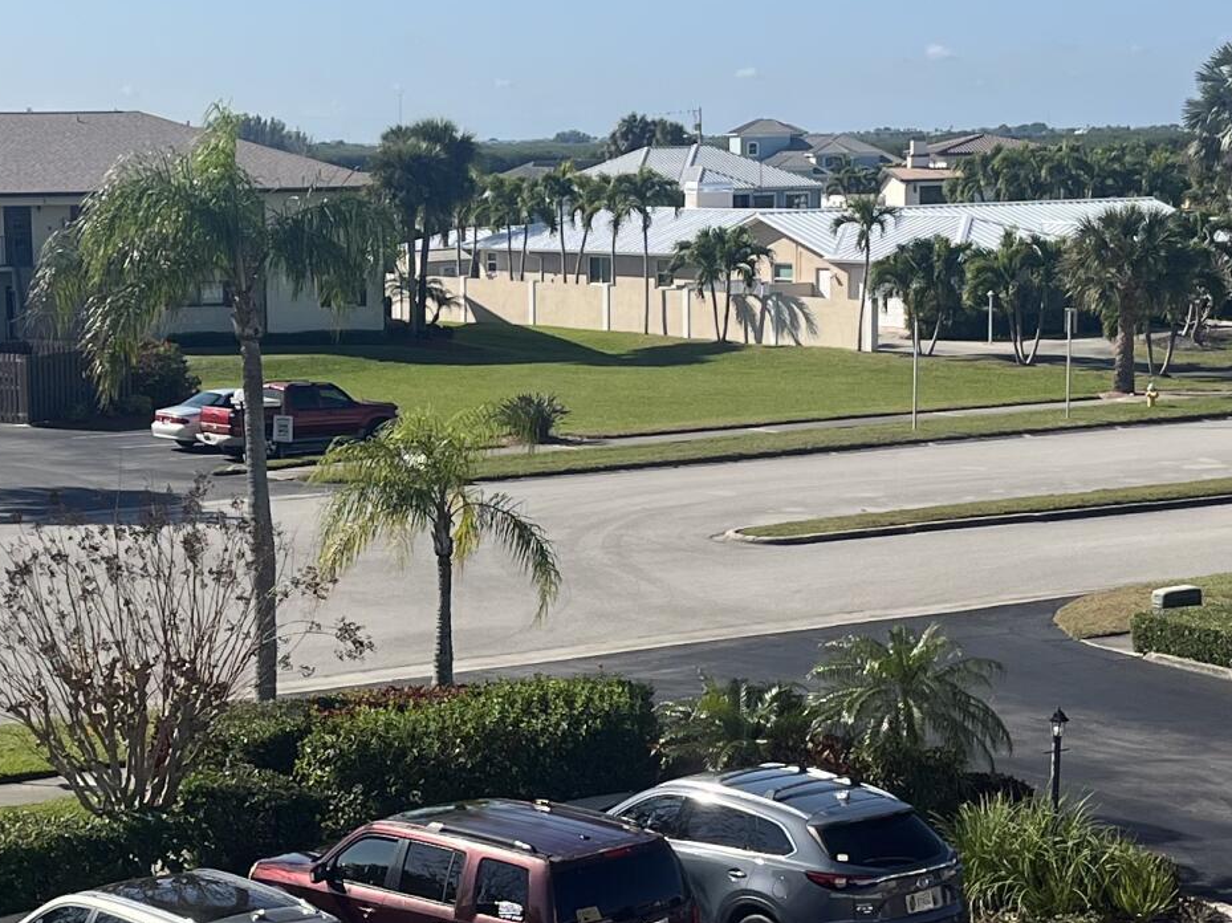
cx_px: 420
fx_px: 2988
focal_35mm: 84
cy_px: 552
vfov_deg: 17.5
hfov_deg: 23.2
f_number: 1.6
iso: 50
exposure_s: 1/4310
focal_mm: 5.1
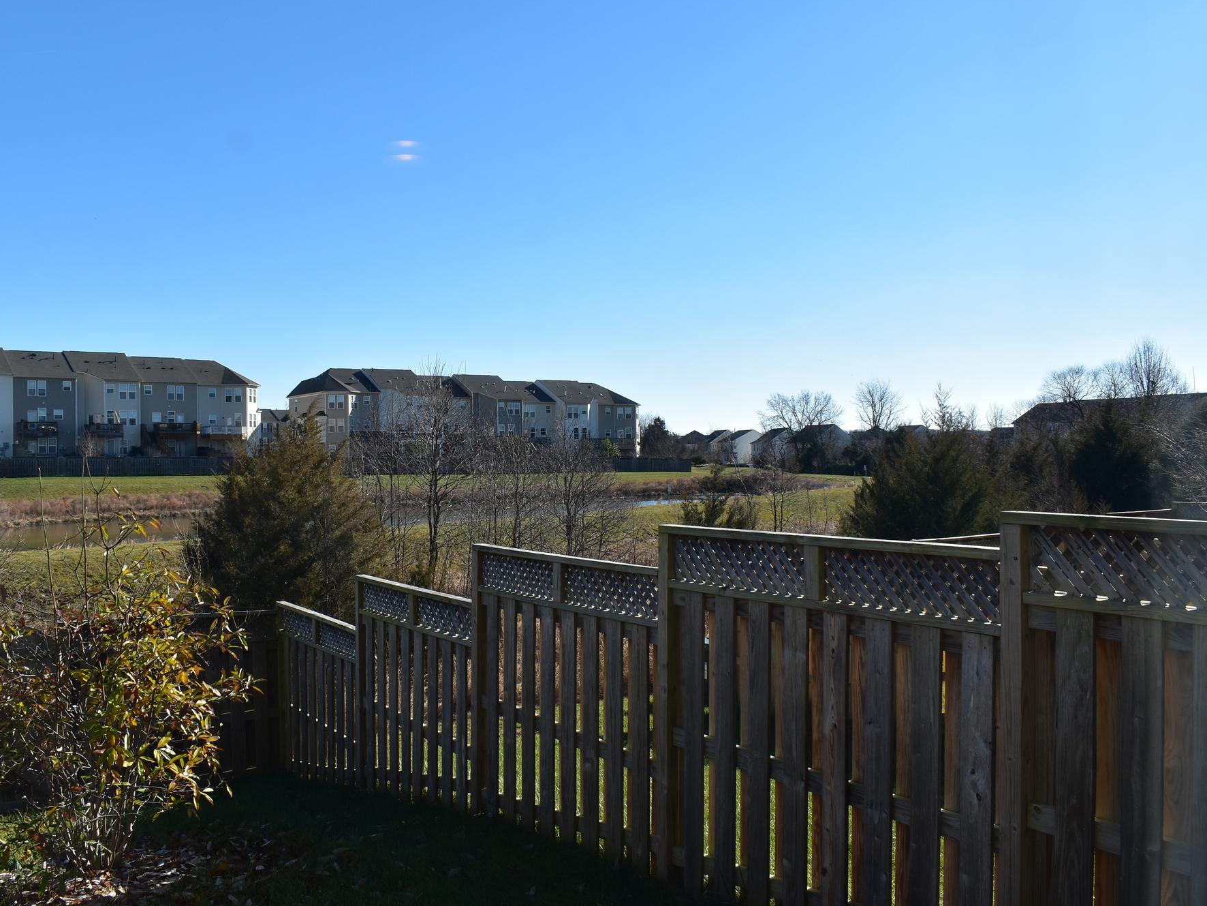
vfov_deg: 46.8
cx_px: 524
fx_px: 1046
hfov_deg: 59.7
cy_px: 450
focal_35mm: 30
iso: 400
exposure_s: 1/320
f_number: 11
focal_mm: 18
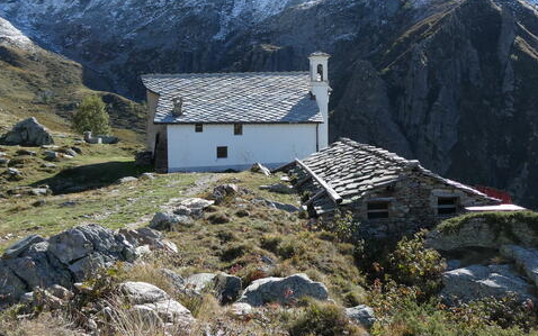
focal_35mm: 44
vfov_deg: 28.9
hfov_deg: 45.2
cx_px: 298
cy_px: 97
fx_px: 645
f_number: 4.2
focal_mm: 5.4
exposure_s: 1/320
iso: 80
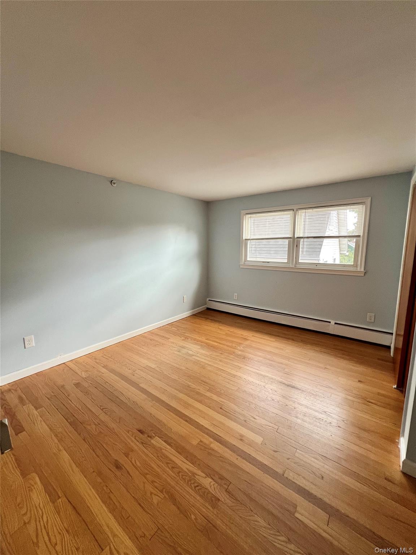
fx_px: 208
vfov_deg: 106.2
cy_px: 278
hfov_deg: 89.9
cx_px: 208
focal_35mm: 13
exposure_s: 1/120
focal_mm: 1.57
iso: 160
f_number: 1.8
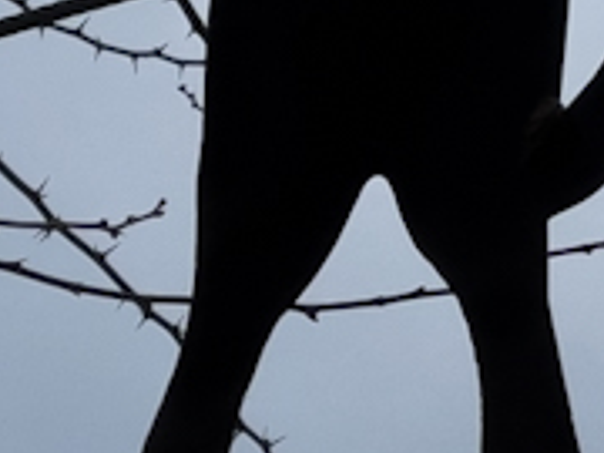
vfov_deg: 3.5
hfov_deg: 4.6
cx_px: 923
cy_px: -168
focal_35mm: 426
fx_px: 7433
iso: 20
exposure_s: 1/1150
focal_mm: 7.5
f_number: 2.2
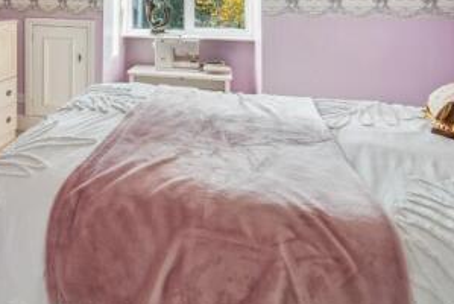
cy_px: -11
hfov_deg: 49.1
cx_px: 54
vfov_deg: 34.0
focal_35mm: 35
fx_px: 442
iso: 320
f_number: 5.6
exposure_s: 1/25
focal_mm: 16
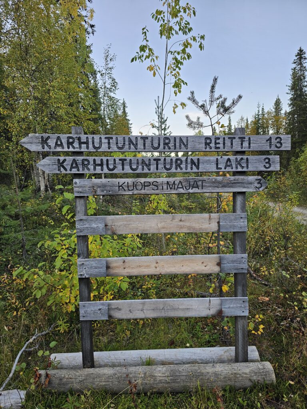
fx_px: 272
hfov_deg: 58.9
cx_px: 154
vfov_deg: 73.9
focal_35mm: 23
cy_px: 204
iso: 40
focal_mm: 6.3
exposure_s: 1/100
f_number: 1.7
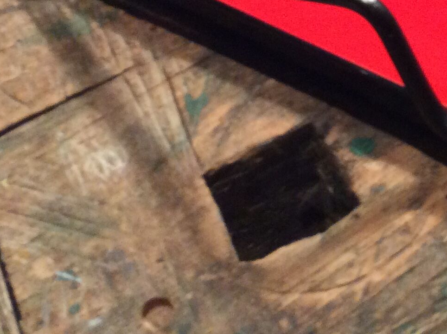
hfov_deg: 21.8
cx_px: 471
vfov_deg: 16.3
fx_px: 1109
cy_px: -85
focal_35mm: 86
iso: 200
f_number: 2.4
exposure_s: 1/25
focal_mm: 3.3
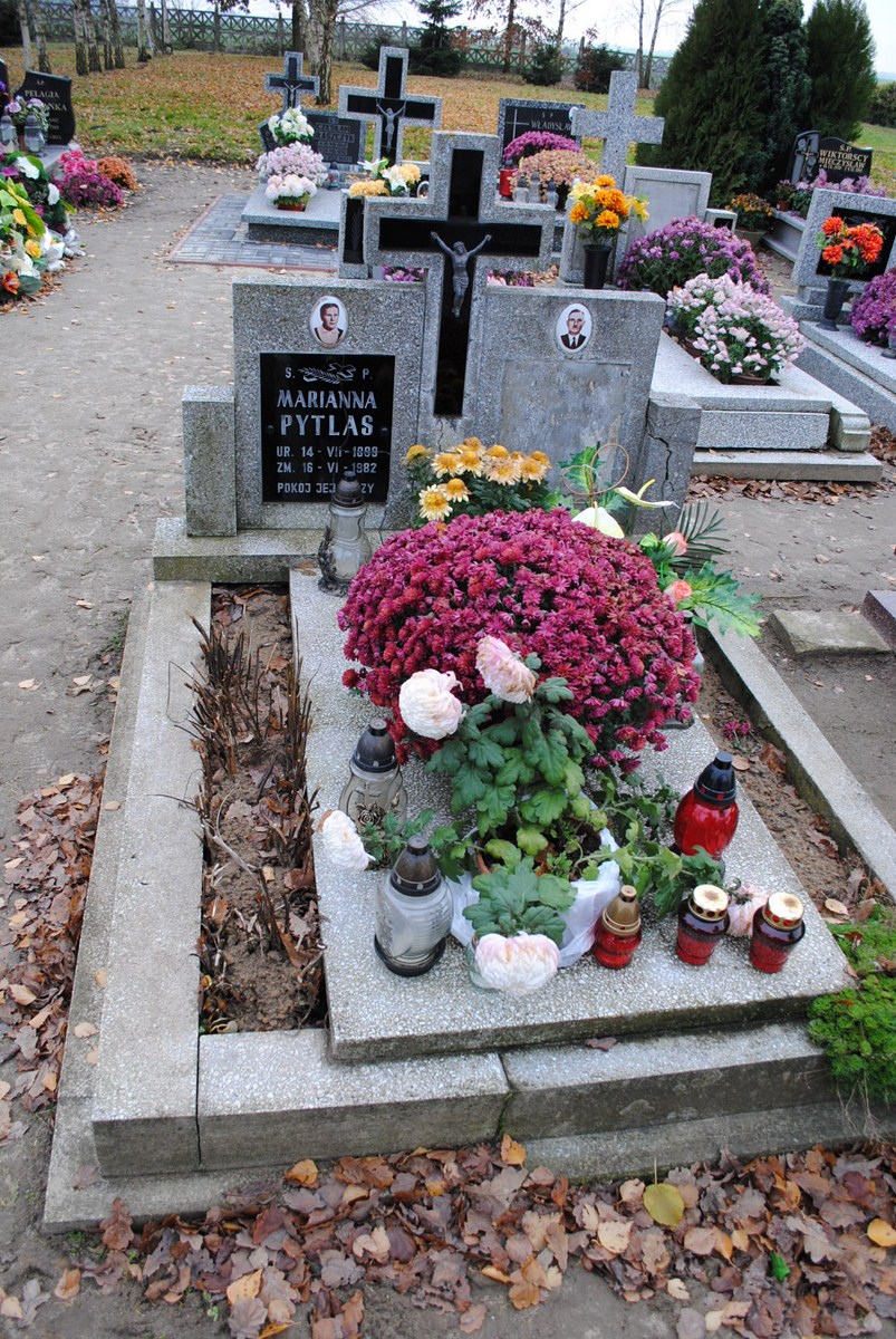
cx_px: 448
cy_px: 670
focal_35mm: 27
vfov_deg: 67.3
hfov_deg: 48.0
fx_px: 1005
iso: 200
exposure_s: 1/100
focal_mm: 18
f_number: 5
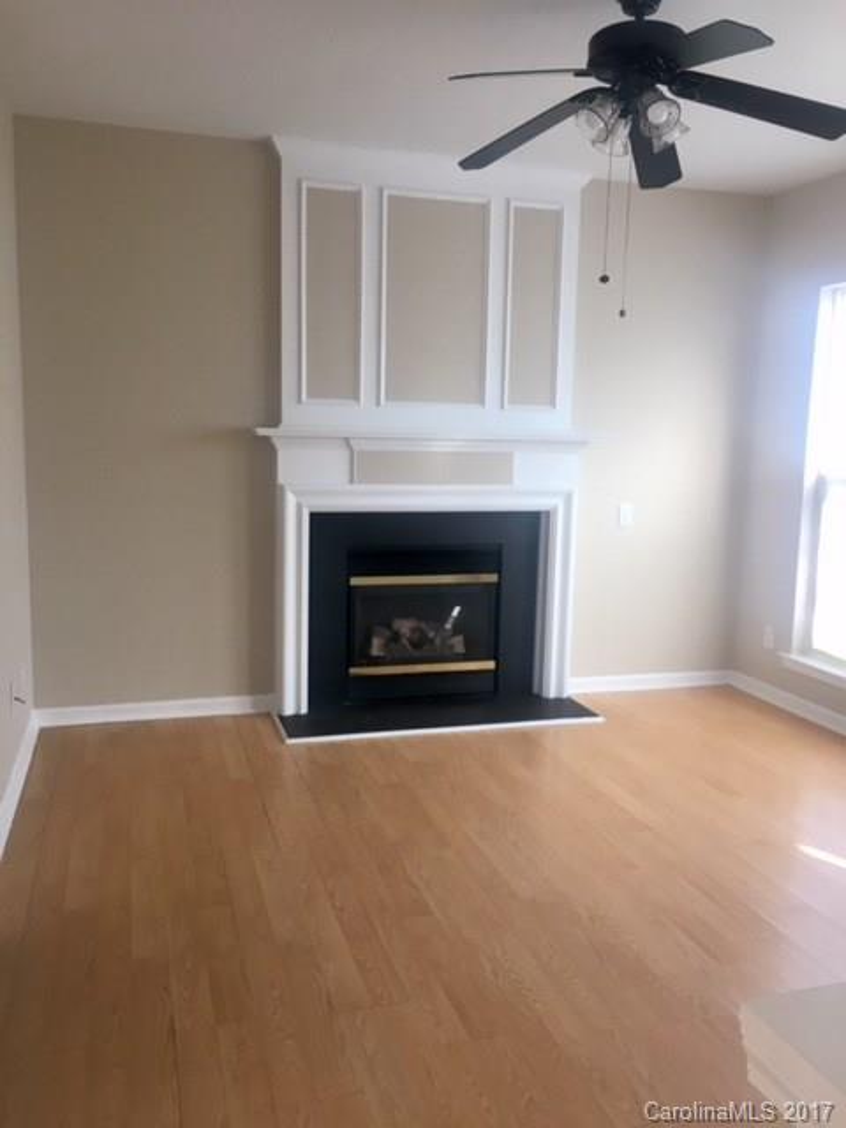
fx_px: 945
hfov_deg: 48.2
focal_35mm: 29
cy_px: 564
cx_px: 423
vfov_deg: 61.7
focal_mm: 4.15
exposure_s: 1/30
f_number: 2.2
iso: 25
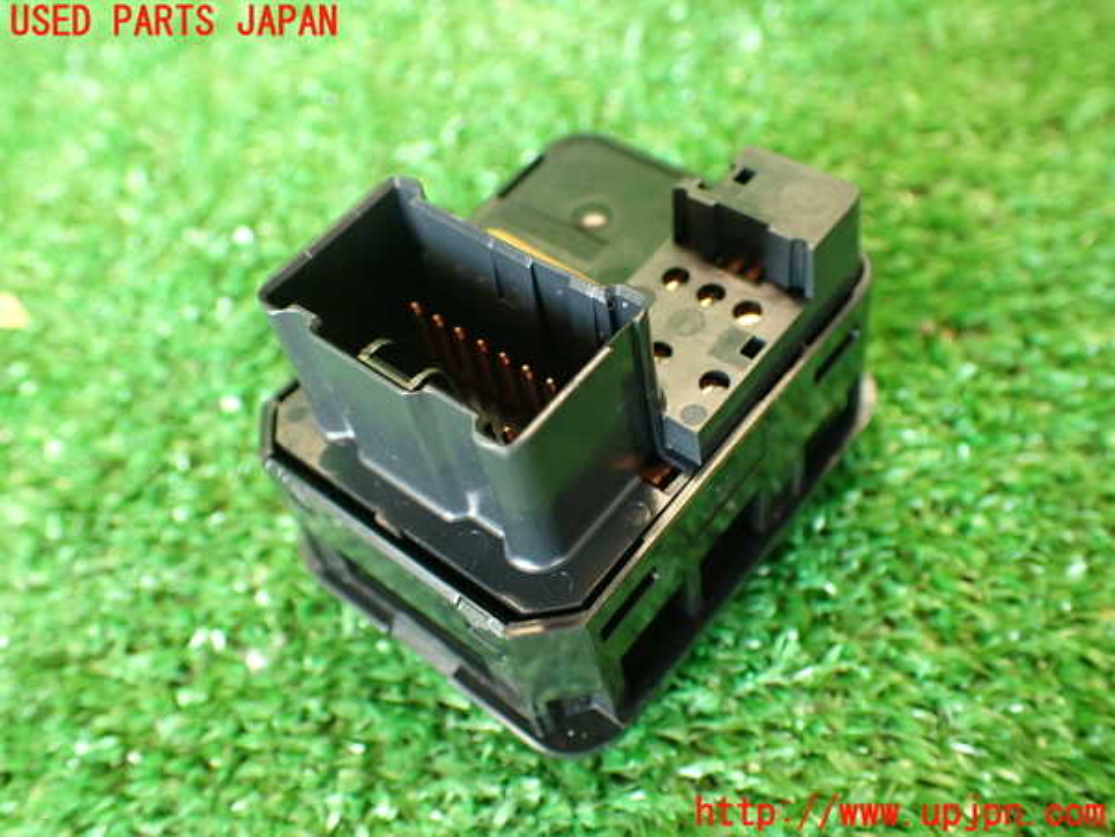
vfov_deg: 39.7
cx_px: 558
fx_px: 1160
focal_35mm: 36
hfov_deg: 51.4
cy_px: 418
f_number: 2.5
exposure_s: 1/40
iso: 640
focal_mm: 6.37
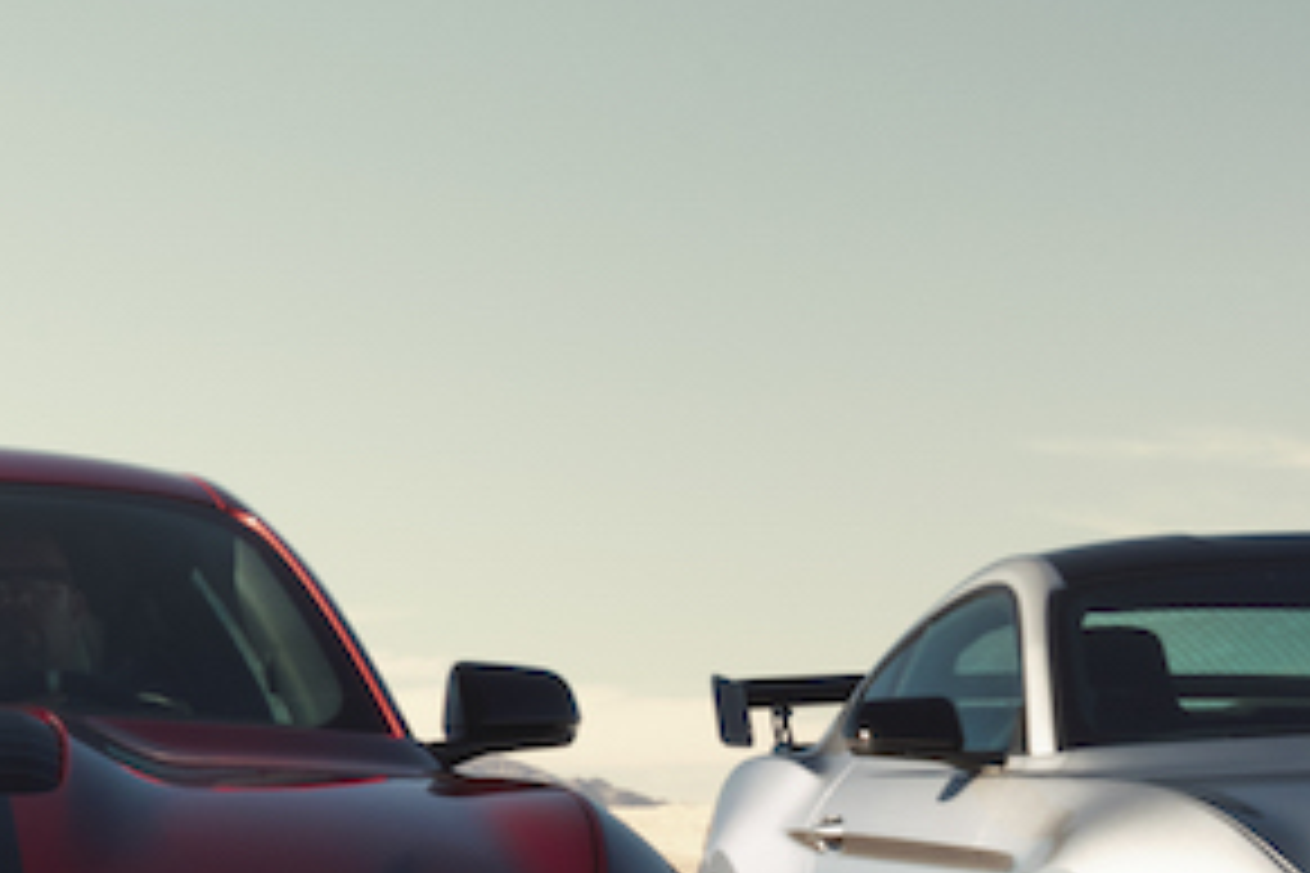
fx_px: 5276
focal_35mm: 145
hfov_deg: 13.8
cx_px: -194
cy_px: 954
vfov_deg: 9.4
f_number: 22
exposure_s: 1/15
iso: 160
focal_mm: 33
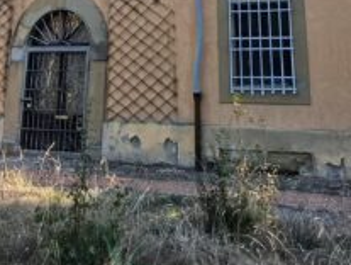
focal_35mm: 54
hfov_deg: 35.5
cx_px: 185
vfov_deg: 22.8
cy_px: -118
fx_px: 549
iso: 40
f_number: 2.2
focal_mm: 1.64
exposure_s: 1/305
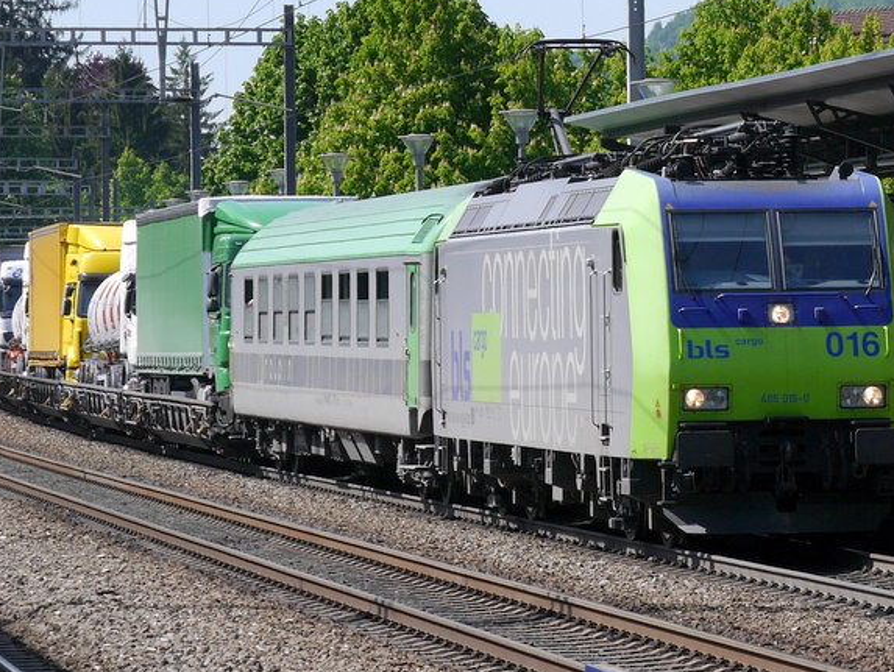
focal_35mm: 185
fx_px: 4783
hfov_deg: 10.7
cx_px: 555
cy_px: 290
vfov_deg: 8.0
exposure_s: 1/400
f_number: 6.3
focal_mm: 53
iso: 160
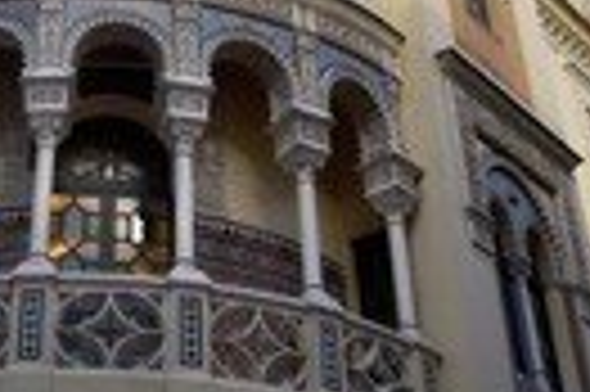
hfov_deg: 26.0
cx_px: 144
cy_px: -41
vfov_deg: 17.1
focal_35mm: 77
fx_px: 1260
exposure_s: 1/160
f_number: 16
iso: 400
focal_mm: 24
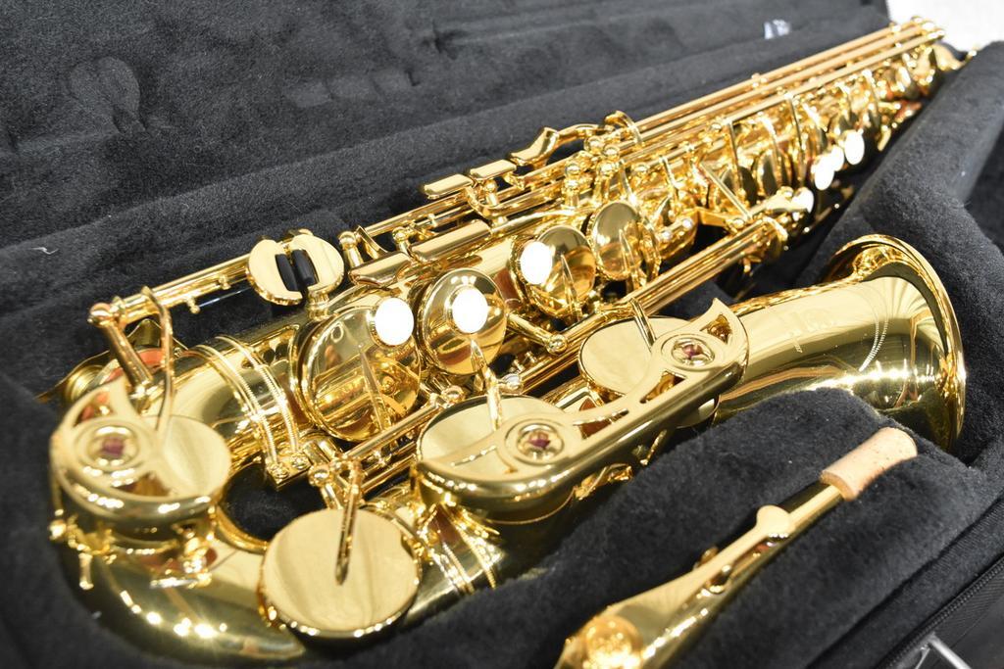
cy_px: 334
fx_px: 1088
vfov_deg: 34.2
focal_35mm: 39
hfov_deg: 49.5
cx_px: 502
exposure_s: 1/320
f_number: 5.6
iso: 3200
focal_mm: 26
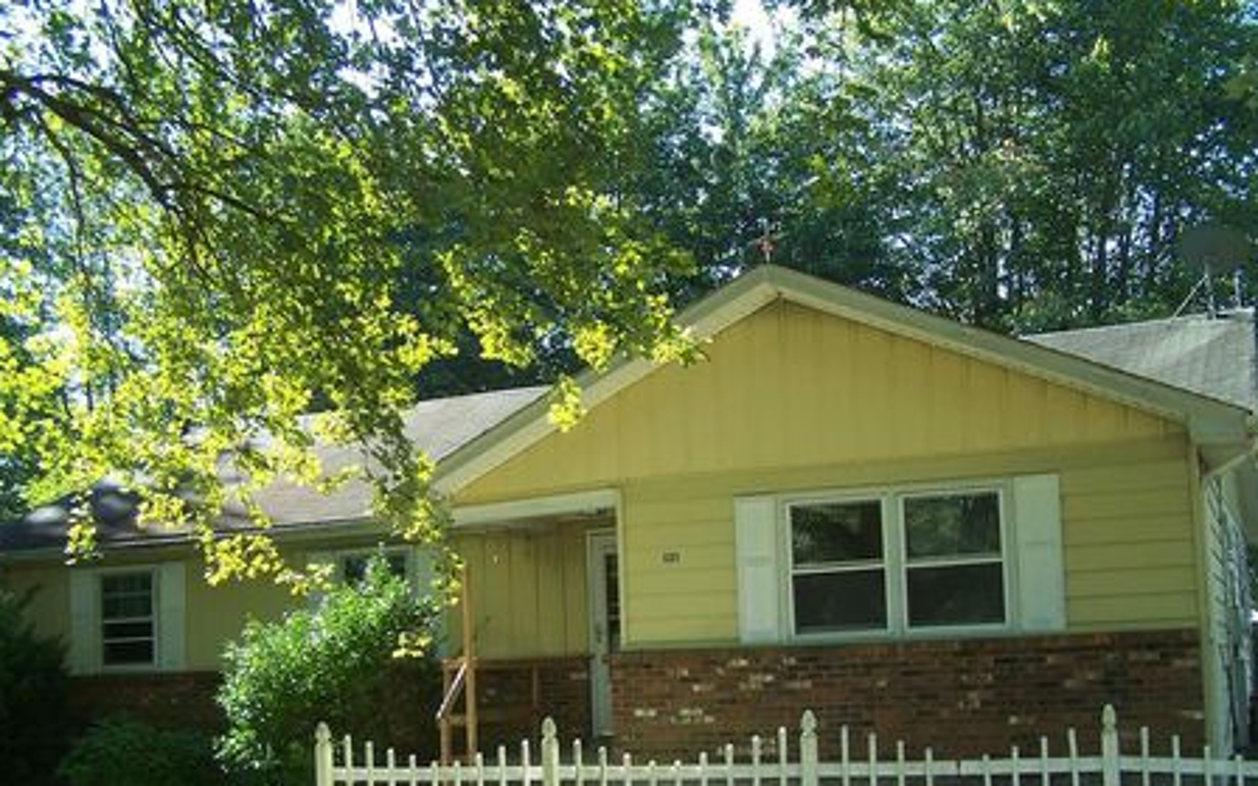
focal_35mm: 45
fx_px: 1543
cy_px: 509
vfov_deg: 28.4
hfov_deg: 44.3
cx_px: 671
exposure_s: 1/250
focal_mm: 6.3
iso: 80
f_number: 2.8
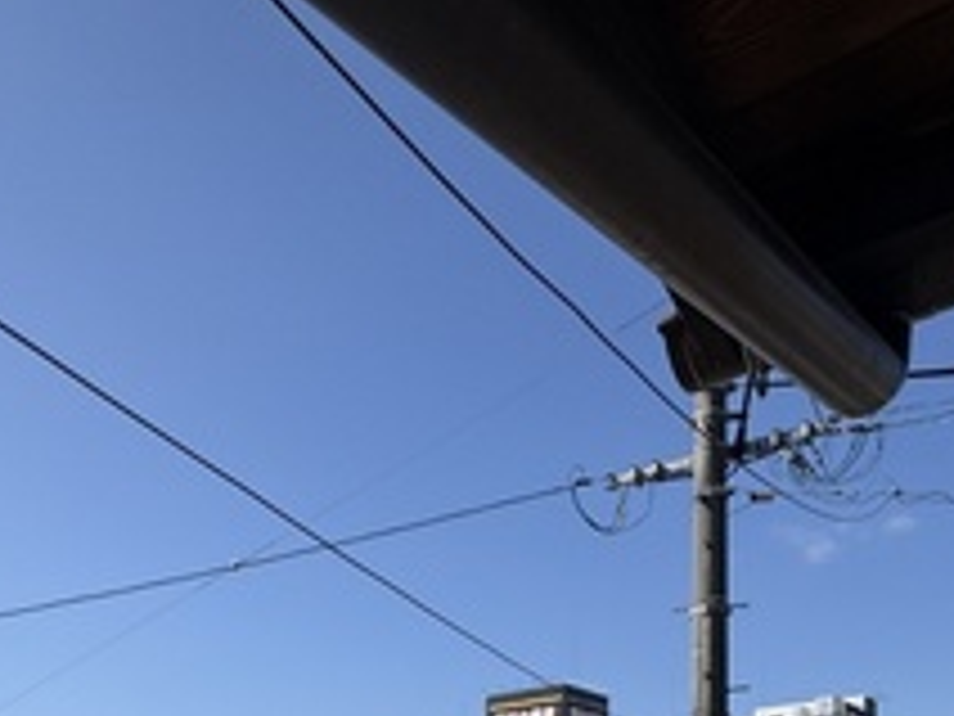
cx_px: 338
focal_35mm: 37
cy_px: 932
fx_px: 1020
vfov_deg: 30.5
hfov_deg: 49.5
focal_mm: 2.22
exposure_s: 1/2674
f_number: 2.2
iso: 50
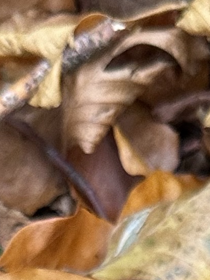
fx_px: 1425
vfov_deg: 9.8
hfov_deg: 8.4
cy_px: 682
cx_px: 187
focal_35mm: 176
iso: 250
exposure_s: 1/120
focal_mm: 6.86
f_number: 1.78
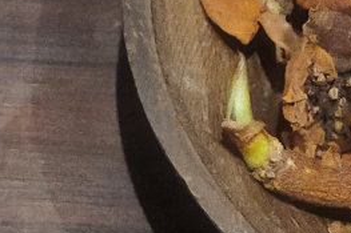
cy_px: -262
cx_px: 81
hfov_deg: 12.0
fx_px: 1666
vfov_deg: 7.6
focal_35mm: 171
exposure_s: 1/33
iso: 400
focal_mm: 4.71
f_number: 1.79
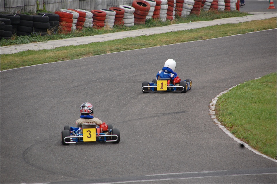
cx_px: 138
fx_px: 2307
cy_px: 92
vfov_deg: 4.6
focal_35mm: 300
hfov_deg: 6.9
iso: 400
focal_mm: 200
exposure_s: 1/250
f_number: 6.3
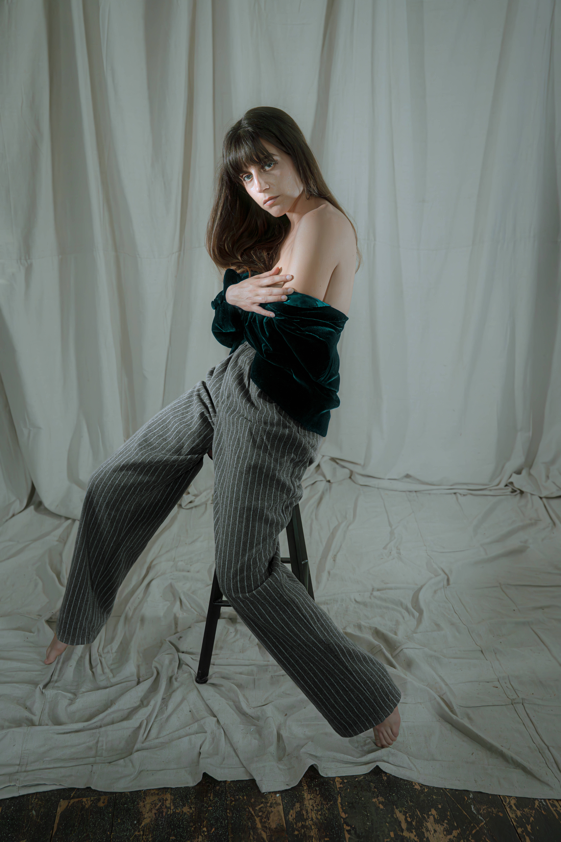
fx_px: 795
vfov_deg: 55.8
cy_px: 421
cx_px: 280
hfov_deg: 38.9
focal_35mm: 34
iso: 800
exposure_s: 1/320
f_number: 4.5
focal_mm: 34
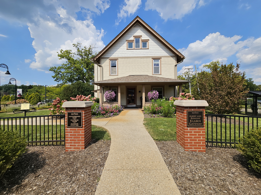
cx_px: 130
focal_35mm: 13
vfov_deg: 89.9
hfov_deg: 106.2
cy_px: 98
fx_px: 98
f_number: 2.2
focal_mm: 2.2
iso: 50
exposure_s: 1/3255
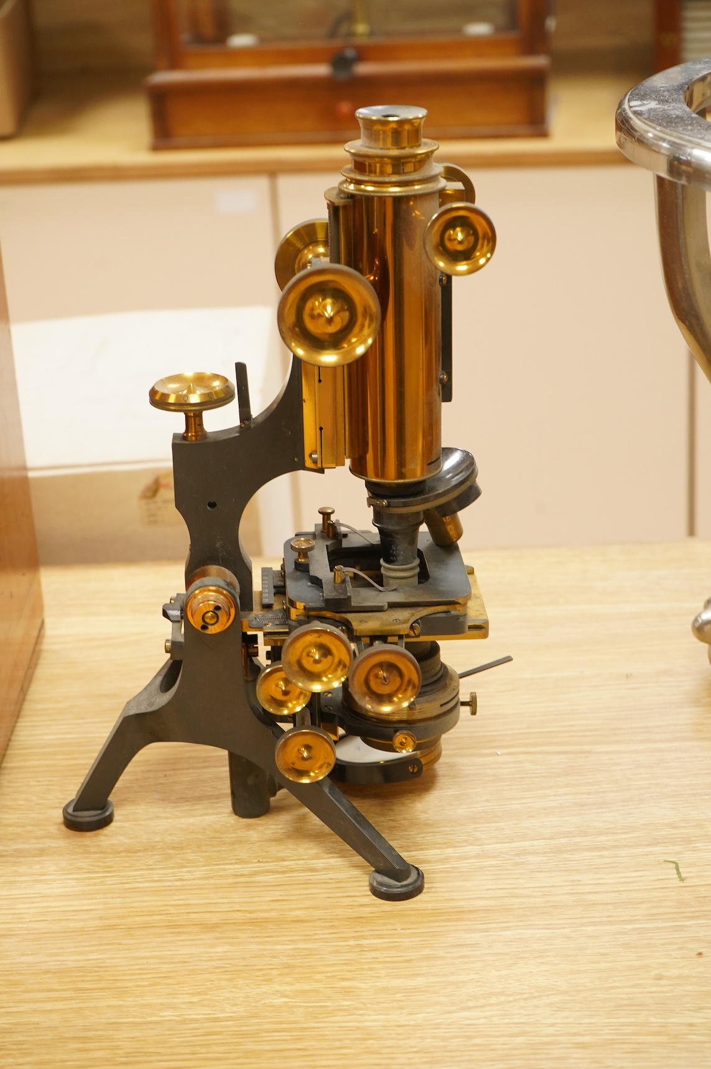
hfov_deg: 21.2
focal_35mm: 64
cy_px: 534
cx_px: 356
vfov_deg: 31.4
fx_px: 1899
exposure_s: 1/80
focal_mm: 64
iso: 4000
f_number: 8
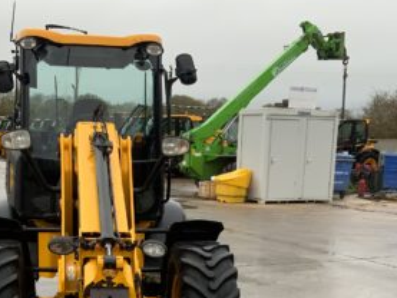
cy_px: 301
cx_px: 168
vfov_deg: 21.2
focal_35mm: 67
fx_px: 769
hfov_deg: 28.9
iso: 16
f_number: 1.8
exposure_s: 1/268
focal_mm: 3
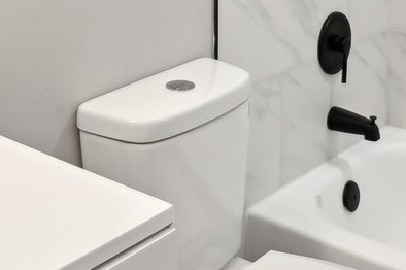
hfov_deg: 30.4
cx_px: 147
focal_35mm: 66
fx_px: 744
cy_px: -172
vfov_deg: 17.7
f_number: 13
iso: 400
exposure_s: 1/20
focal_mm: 16
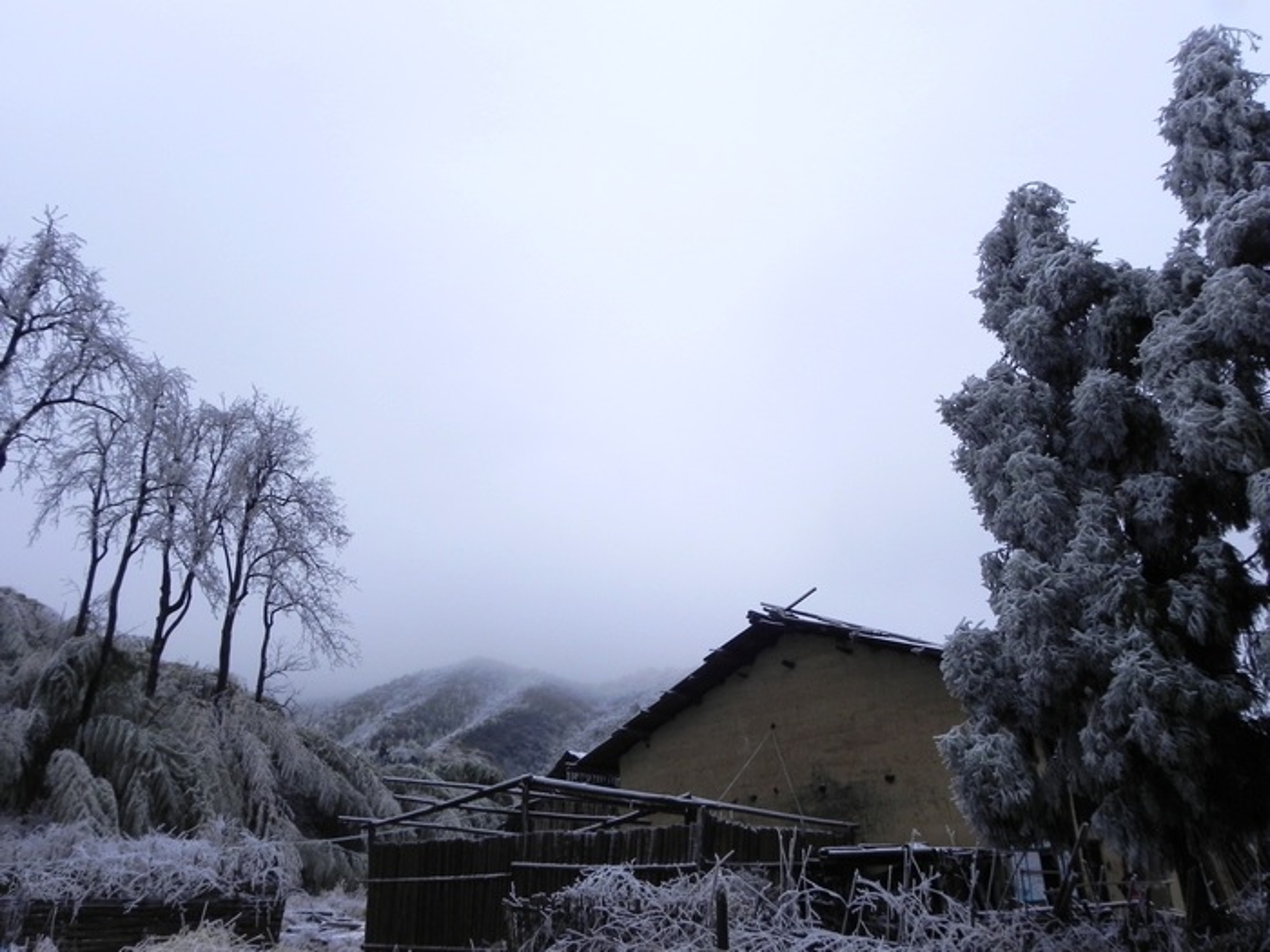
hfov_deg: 61.7
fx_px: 1064
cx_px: 635
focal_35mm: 29
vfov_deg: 48.2
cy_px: 476
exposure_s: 1/314
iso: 160
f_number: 6.3
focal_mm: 5.2
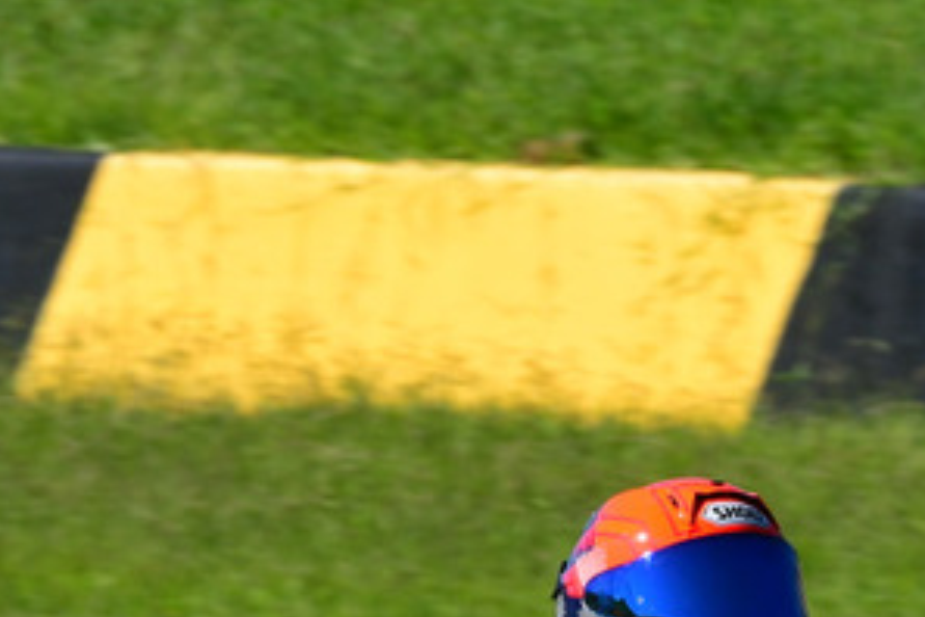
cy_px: 704
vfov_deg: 1.2
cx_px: 707
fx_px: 30137
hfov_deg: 1.8
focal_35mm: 1173
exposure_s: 1/640
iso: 500
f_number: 13
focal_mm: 290
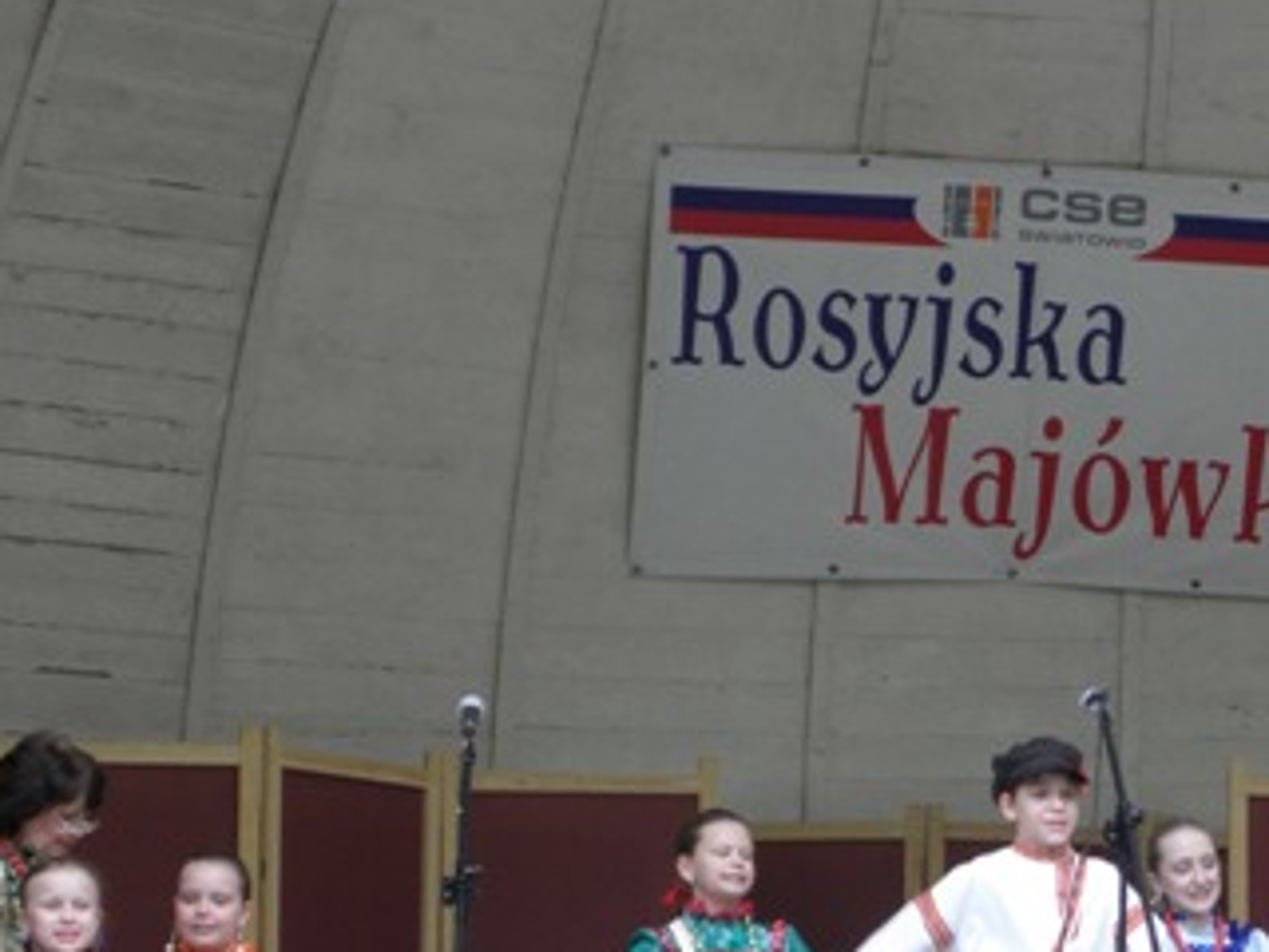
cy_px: 579
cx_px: 1237
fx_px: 6525
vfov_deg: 8.3
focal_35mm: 178
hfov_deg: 11.0
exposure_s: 1/50
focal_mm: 15.97
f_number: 4.1
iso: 125
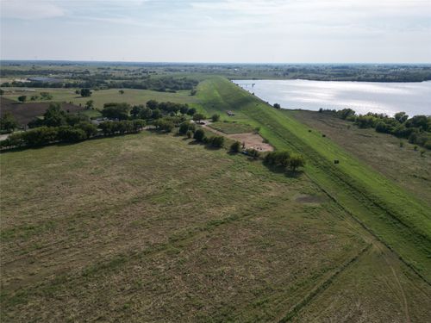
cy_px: 162
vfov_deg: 56.8
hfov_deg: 71.6
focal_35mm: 24
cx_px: 216
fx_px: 299
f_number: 1.7
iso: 200
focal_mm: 6.72
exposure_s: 1/5000
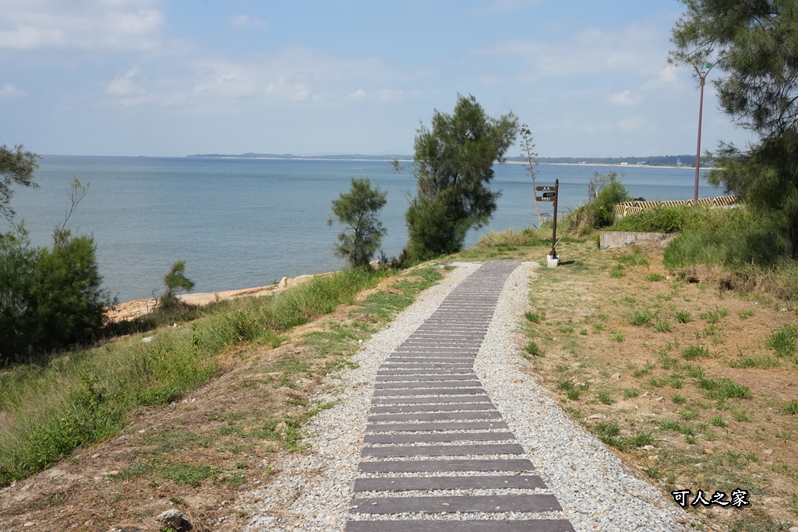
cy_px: 266
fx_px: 805
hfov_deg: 52.7
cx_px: 399
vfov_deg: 36.6
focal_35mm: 36
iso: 3200
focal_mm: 36.3
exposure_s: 1/4000
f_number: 11
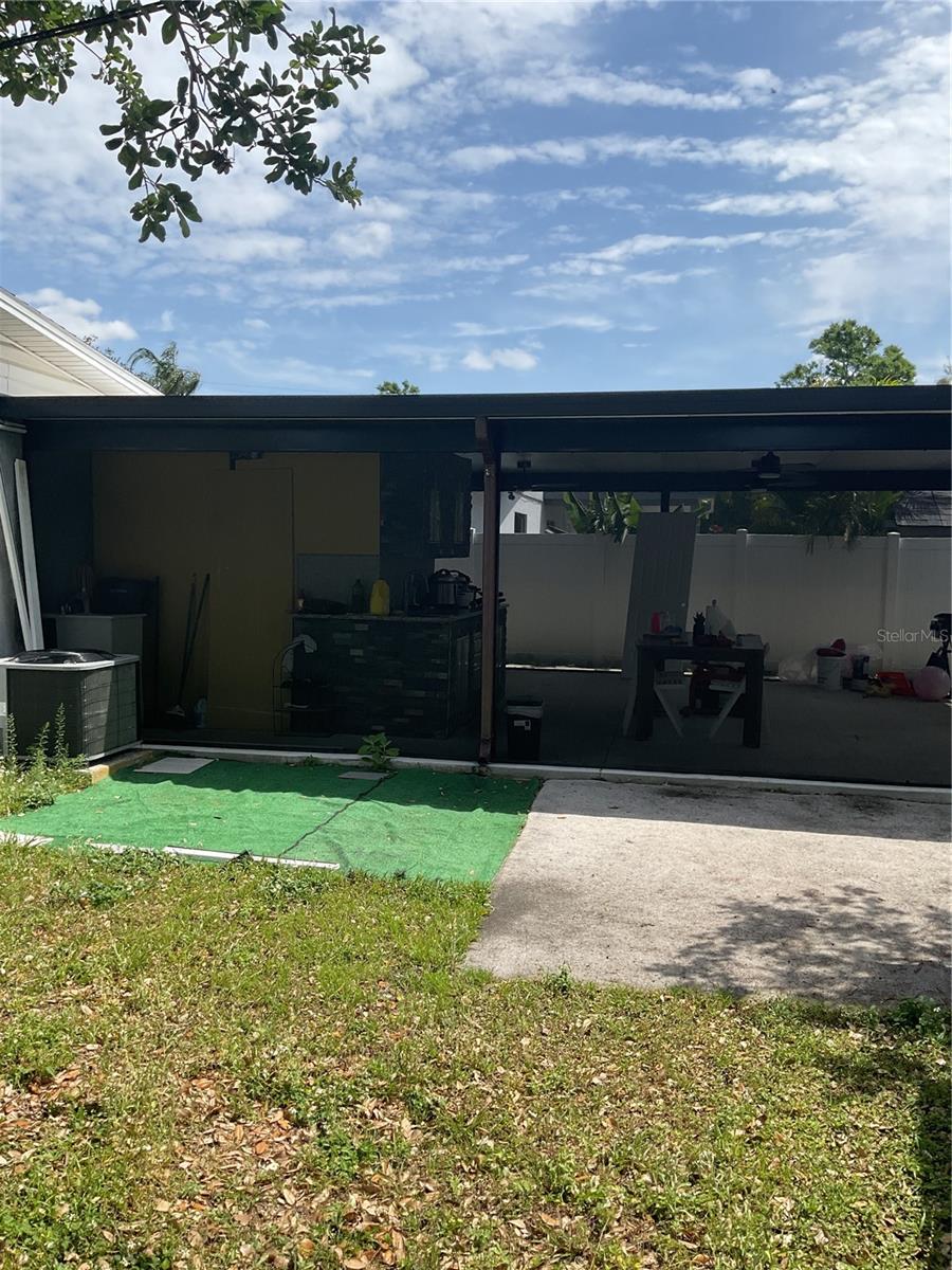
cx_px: 476
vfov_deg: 61.7
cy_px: 635
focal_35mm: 29
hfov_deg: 48.2
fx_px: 1063
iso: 16
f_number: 1.8
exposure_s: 1/2227
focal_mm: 3
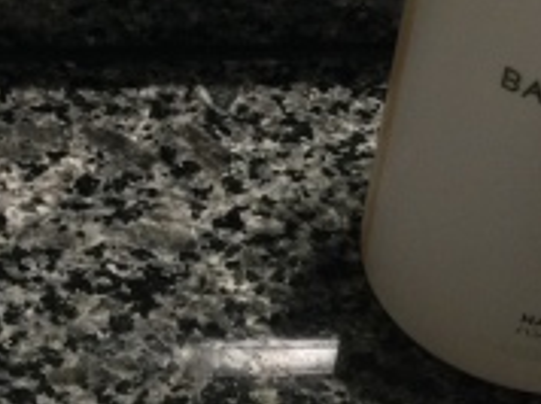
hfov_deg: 17.5
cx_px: 71
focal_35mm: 111
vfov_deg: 13.3
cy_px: 211
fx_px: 1732
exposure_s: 1/33
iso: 100
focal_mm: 3.3
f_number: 2.4
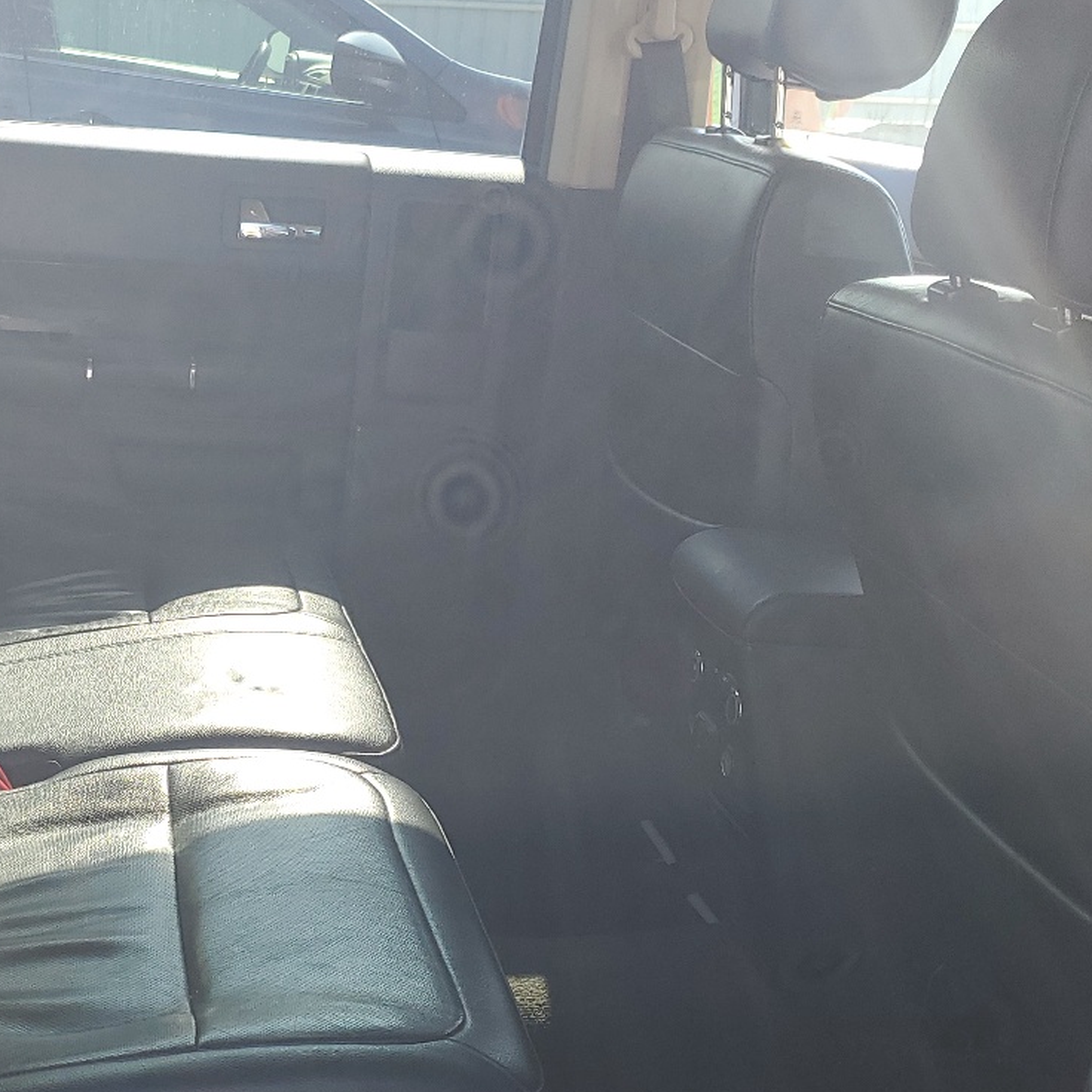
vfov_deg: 34.0
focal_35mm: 50
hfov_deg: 32.6
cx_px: 147
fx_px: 1785
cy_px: 624
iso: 50
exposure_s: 1/400
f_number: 1.5
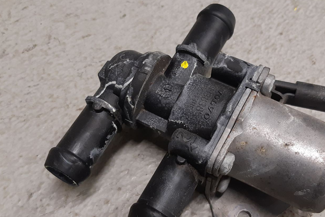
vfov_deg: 29.8
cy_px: 128
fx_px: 406
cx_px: 176
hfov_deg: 43.6
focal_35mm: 45
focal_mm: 3.93
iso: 160
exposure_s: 1/50
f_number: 1.7
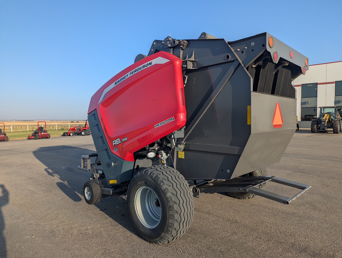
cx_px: 171
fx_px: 237
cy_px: 129
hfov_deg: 71.5
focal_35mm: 24
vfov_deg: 56.9
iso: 47
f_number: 1.85
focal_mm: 6.81
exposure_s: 1/1550
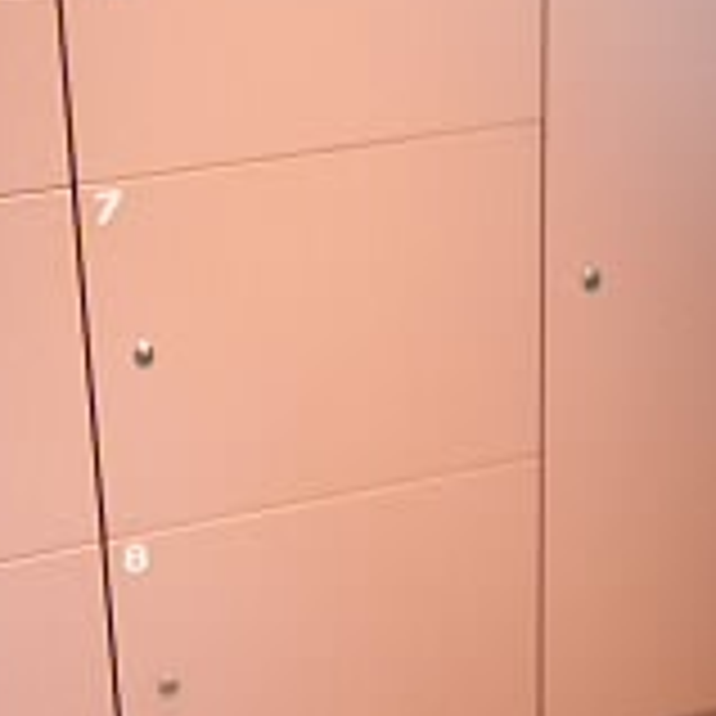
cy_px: 81
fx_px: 1661
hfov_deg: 24.3
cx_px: 297
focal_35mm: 71
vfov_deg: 23.7
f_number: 2.8
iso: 800
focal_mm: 3.58
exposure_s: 1/4
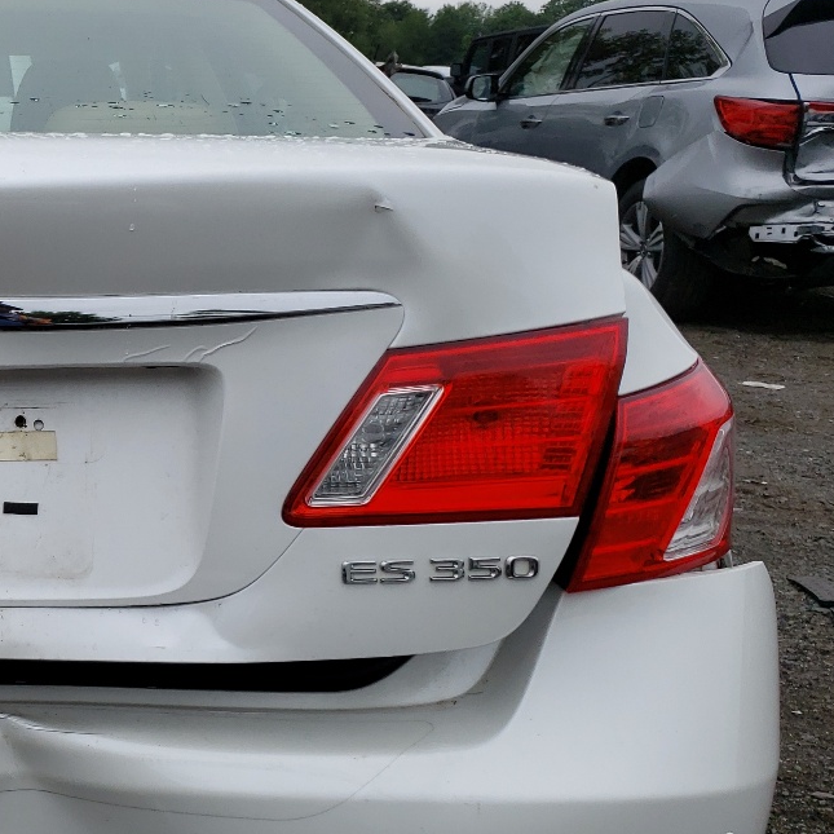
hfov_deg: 27.4
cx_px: -88
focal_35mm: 57
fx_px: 1554
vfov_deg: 30.0
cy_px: 503
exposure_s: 1/2000
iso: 50
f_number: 1.5
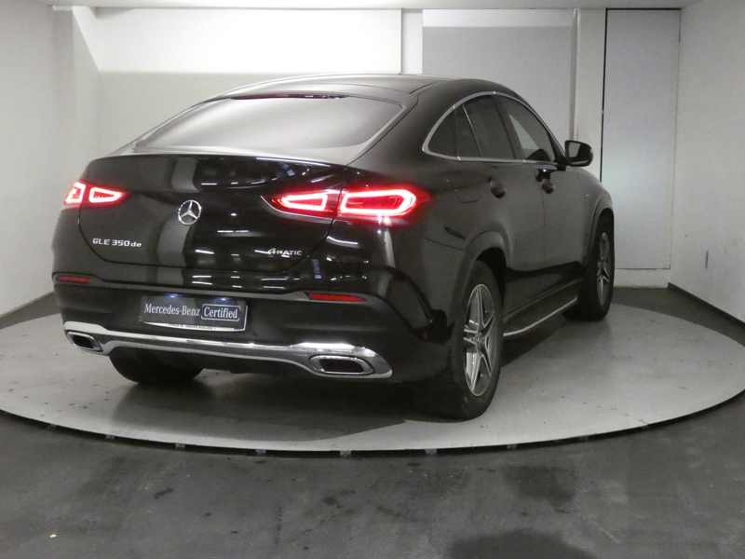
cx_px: 372
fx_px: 1033
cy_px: 280
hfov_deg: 39.7
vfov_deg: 30.3
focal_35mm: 48
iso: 3200
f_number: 3.8
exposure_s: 1/125
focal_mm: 8.6
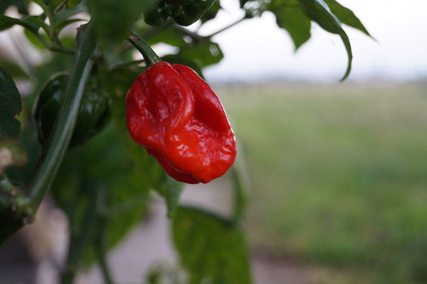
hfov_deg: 37.9
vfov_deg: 25.7
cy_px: 142
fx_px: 622
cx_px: 214
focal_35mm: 52
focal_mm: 35
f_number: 5
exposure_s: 1/160
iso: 1000
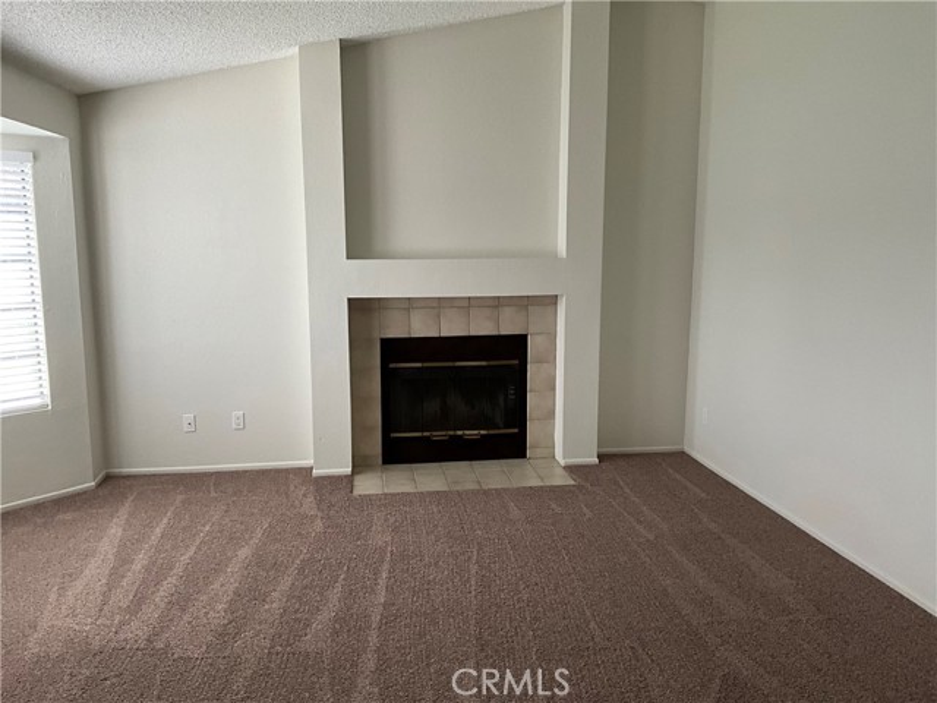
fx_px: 785
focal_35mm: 29
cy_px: 352
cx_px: 468
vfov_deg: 48.2
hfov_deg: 61.7
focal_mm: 3
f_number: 1.8
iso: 80
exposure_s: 1/60
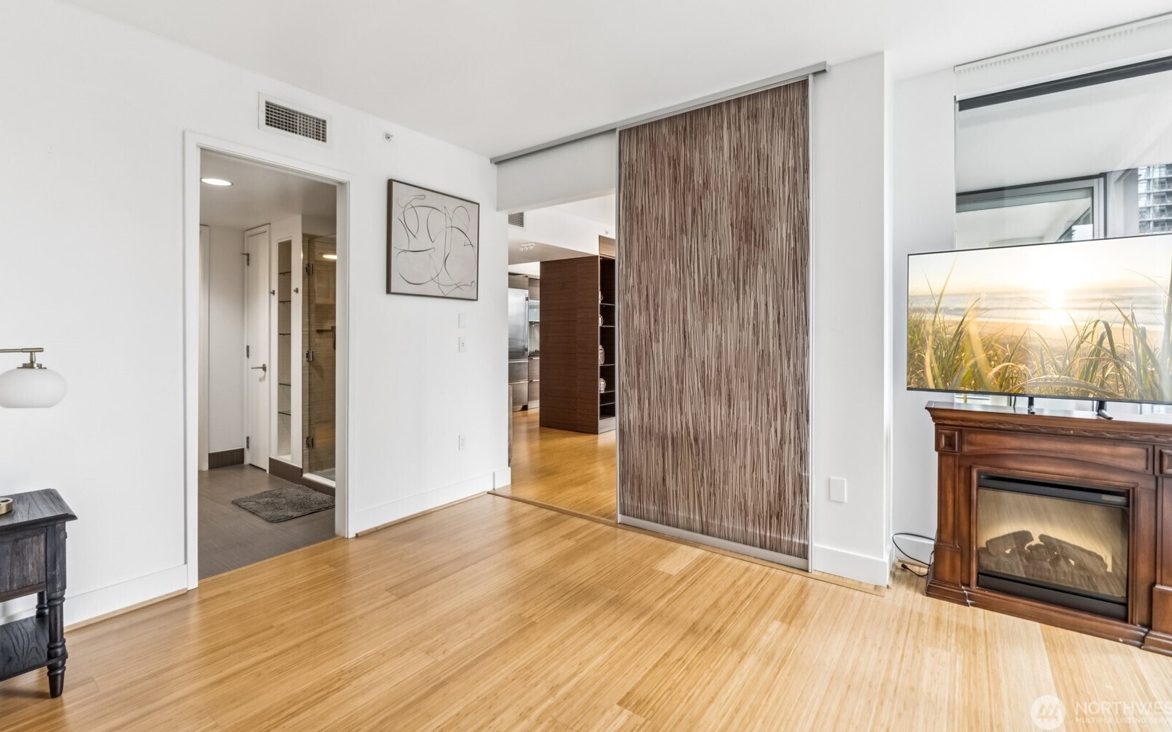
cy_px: 331
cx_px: 593
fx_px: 511
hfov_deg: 97.8
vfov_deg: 71.1
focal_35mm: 16
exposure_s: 1/8
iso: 250
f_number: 9
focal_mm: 10
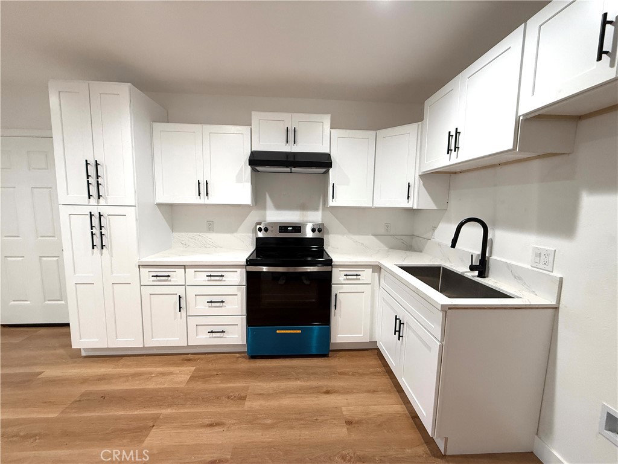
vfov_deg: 85.7
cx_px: 309
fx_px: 250
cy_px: 232
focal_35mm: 14
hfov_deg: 102.1
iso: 250
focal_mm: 2.22
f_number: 2.2
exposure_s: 1/120
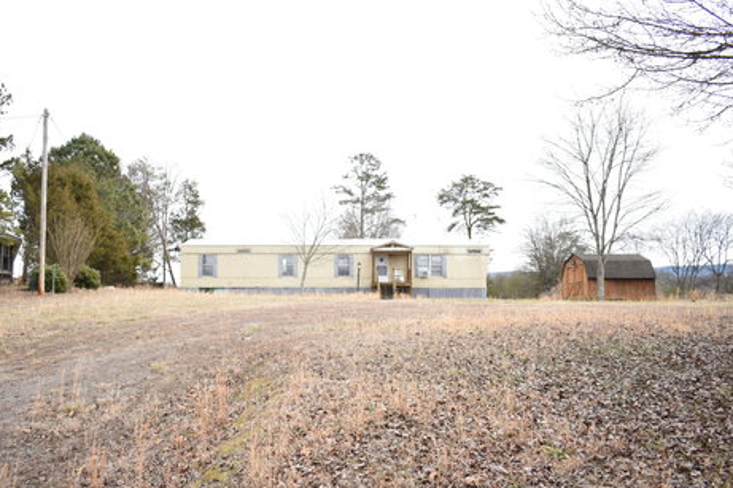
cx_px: 340
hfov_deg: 61.9
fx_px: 611
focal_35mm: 30
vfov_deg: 43.6
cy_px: 242
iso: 100
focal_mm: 18
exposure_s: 1/200
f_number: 3.5
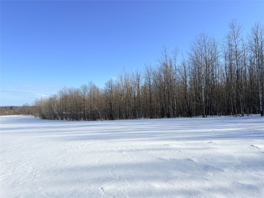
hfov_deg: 71.6
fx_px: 183
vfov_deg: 56.8
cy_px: 99
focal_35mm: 24
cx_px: 132
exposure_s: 1/3953
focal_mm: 6.76
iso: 80
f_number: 1.78
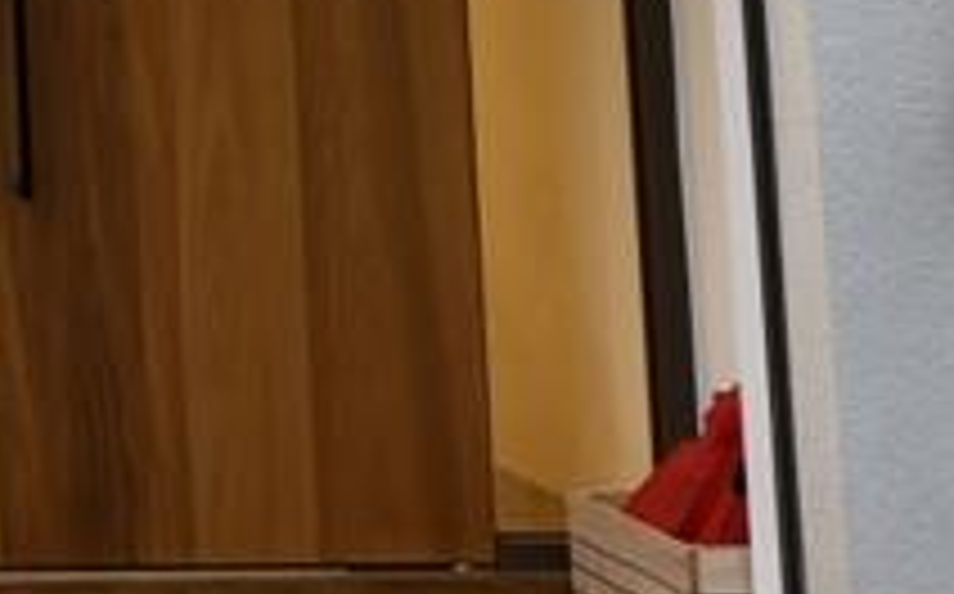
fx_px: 2805
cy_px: -446
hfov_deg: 16.8
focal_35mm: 108
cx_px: -616
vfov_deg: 11.3
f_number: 1.8
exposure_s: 1/60
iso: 100
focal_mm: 3.95
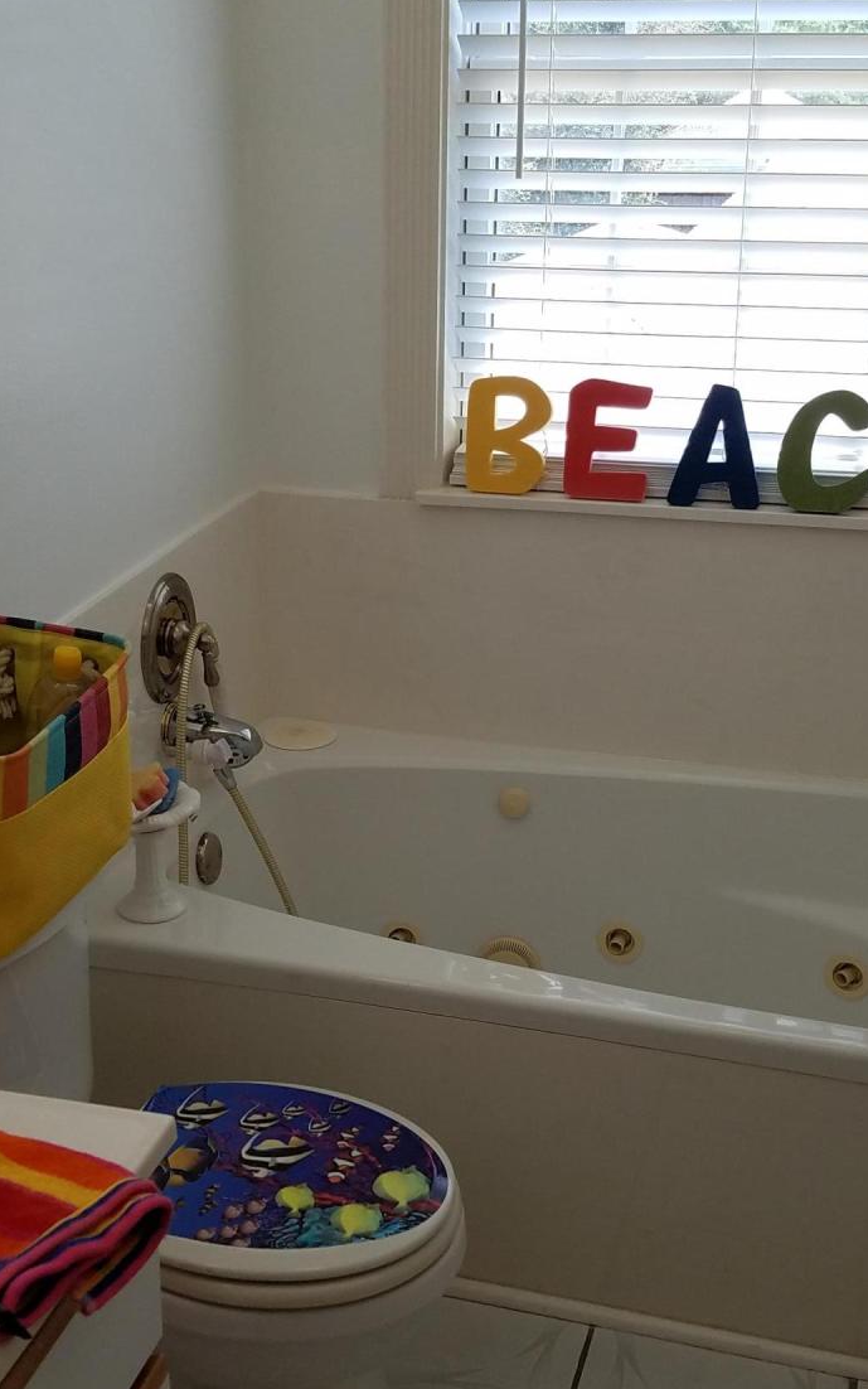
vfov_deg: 40.3
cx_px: 377
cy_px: 764
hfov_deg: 25.8
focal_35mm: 50
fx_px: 1892
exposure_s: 1/337
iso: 50
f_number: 1.7
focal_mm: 4.2
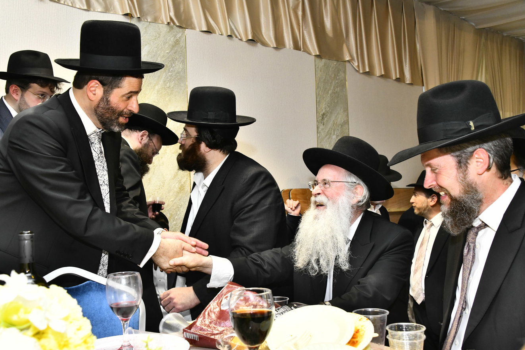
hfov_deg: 55.8
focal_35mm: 34
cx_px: 253
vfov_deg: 38.9
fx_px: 496
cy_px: 182
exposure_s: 1/200
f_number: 7.1
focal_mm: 32
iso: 1600
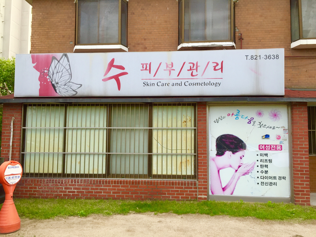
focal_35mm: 29
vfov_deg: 48.2
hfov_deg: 61.7
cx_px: 158
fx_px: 265
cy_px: 118
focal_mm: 4.15
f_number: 2.2
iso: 32
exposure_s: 1/476
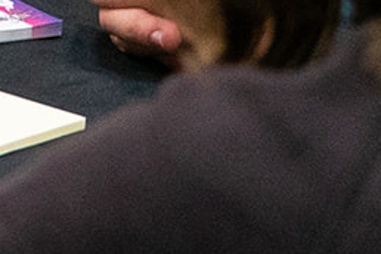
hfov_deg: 4.6
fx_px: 4593
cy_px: -515
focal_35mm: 434
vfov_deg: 3.1
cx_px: -687
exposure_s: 1/60
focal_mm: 70
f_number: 5.6
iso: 3200
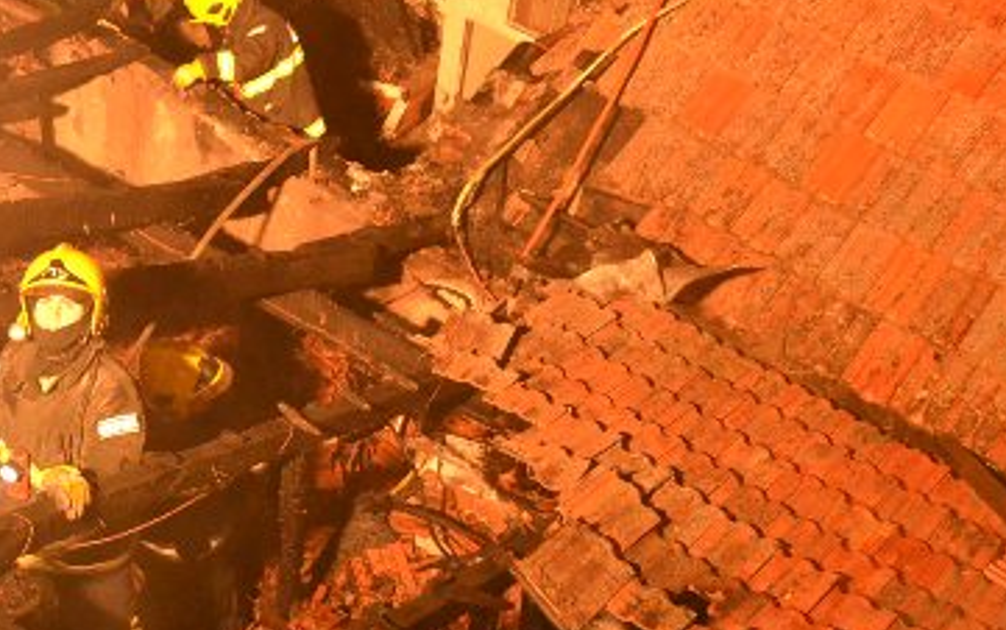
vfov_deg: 21.3
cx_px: 106
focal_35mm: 61
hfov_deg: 31.9
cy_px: 233
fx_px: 1673
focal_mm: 18
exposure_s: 1/30
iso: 3200
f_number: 3.5
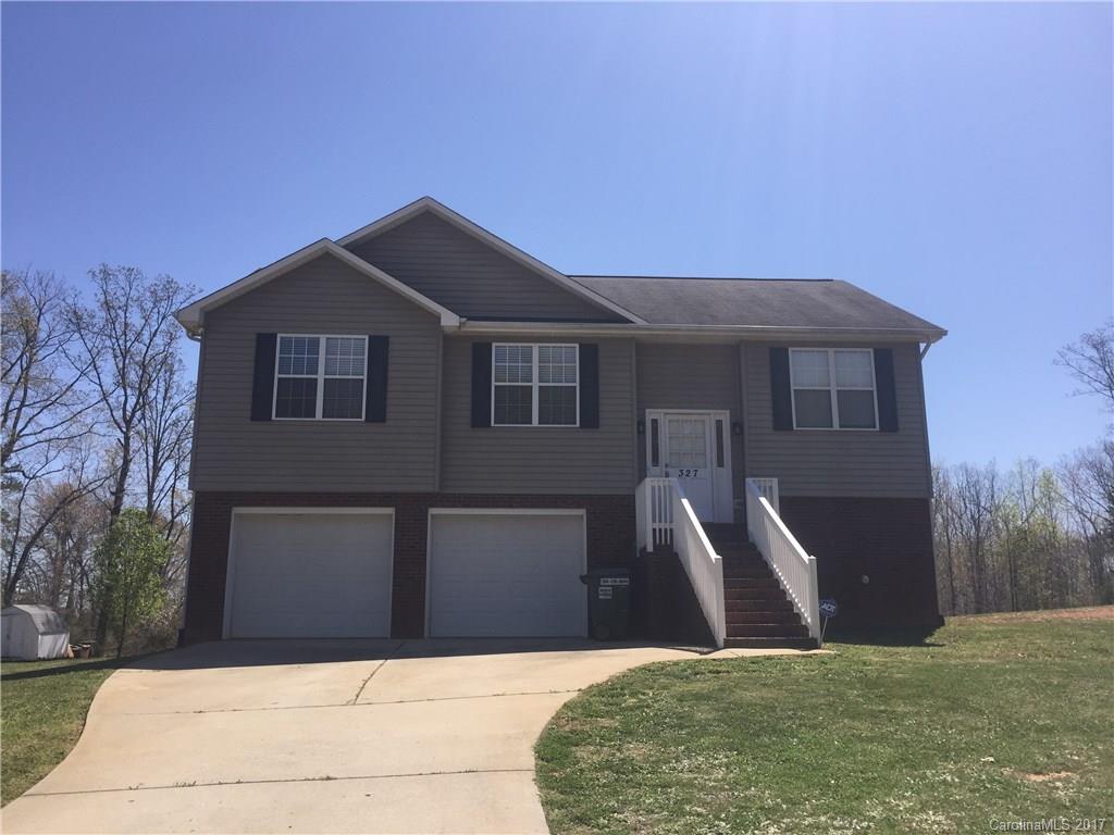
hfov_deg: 61.7
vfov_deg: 48.2
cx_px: 557
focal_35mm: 29
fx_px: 933
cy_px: 418
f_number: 2.2
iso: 32
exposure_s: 1/1980
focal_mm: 4.15
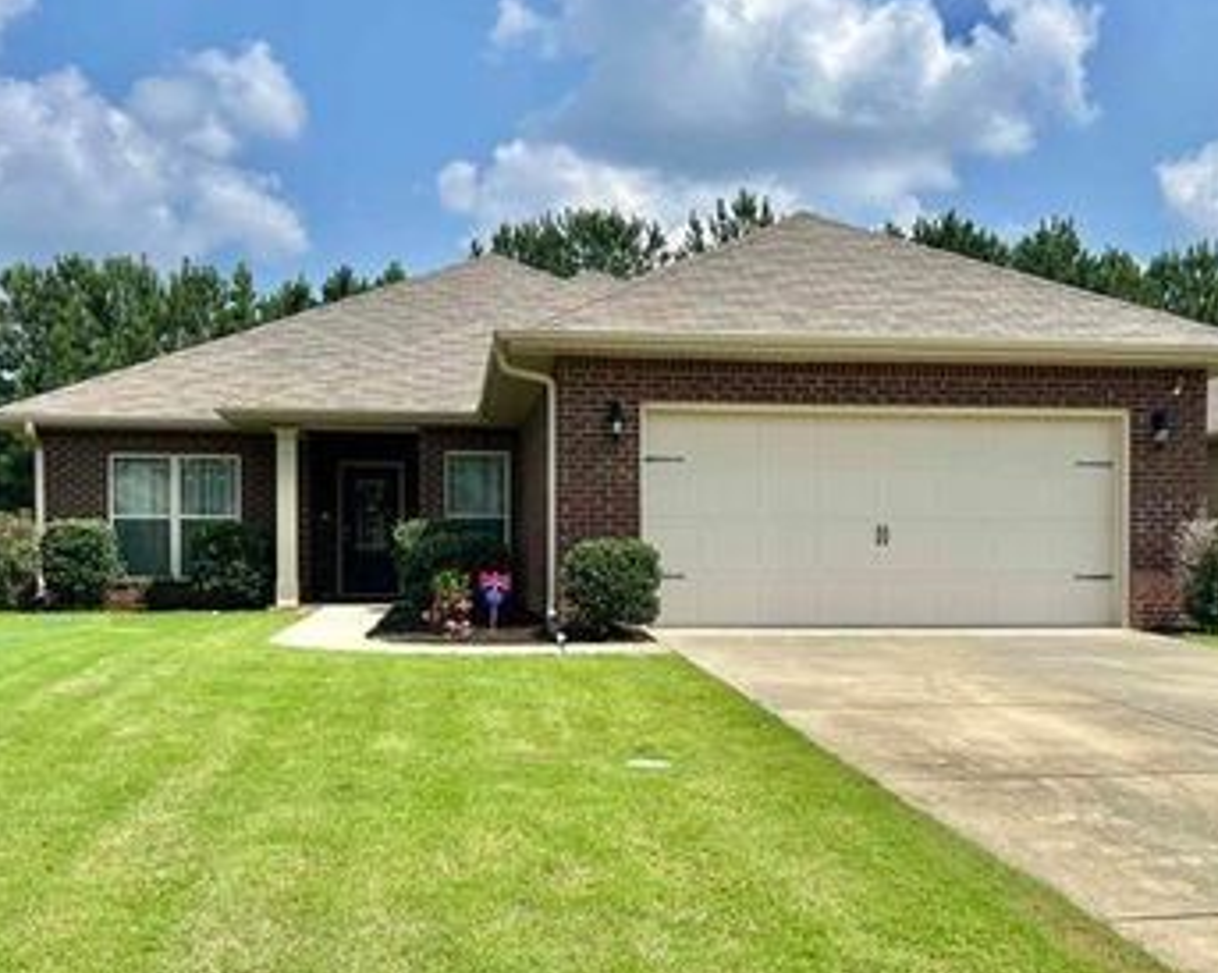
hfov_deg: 49.1
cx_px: 646
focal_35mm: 37
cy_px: 577
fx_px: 1333
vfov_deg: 39.9
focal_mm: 5.7
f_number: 1.5
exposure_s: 1/5587
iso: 50
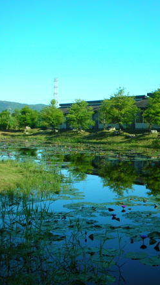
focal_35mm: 52
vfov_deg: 39.9
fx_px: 393
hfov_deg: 22.7
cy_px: 141
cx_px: 126
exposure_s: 1/81.6
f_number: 8.5
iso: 50
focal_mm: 5.8
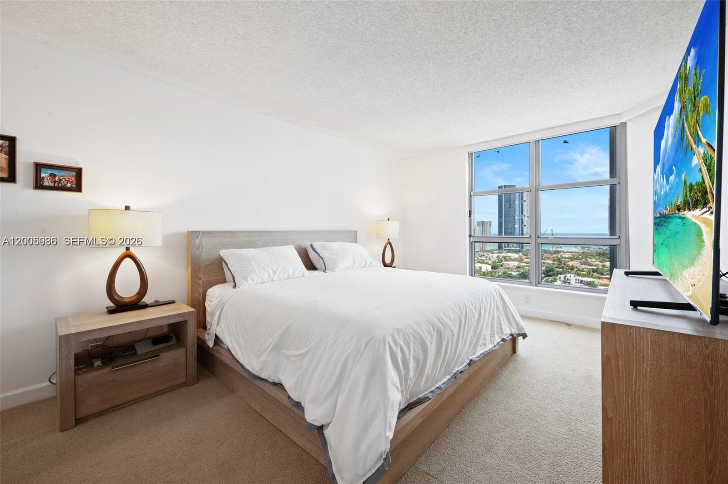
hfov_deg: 104.3
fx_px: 283
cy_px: 242
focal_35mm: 14
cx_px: 364
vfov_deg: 81.1
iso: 200
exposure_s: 1/15
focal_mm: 14
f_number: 8
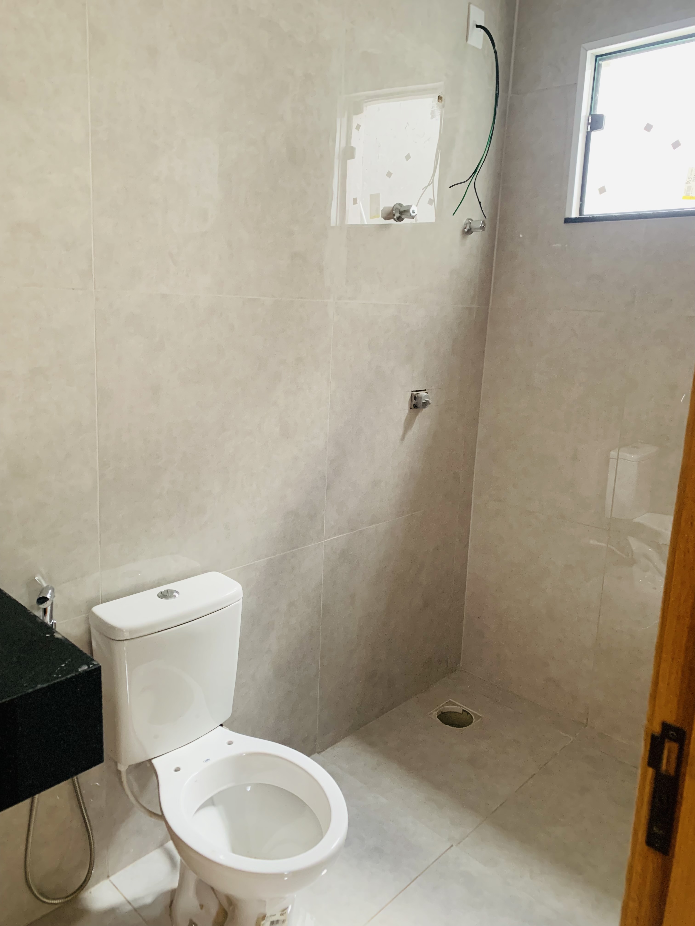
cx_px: 348
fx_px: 696
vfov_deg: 67.3
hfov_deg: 53.1
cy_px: 463
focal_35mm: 26
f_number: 1.8
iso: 250
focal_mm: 4.25
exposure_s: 1/60
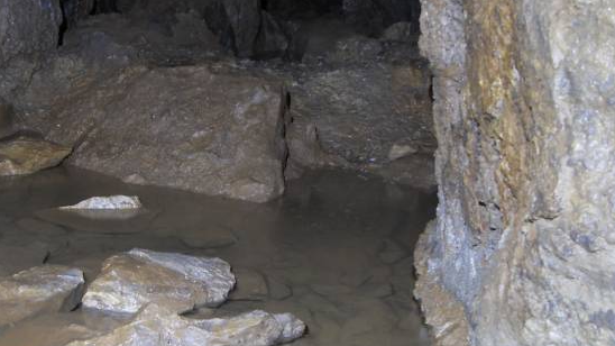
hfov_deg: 33.5
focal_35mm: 62
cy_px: 226
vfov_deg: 19.4
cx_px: 194
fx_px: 1011
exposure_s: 6
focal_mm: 6.6
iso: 80
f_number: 3.5
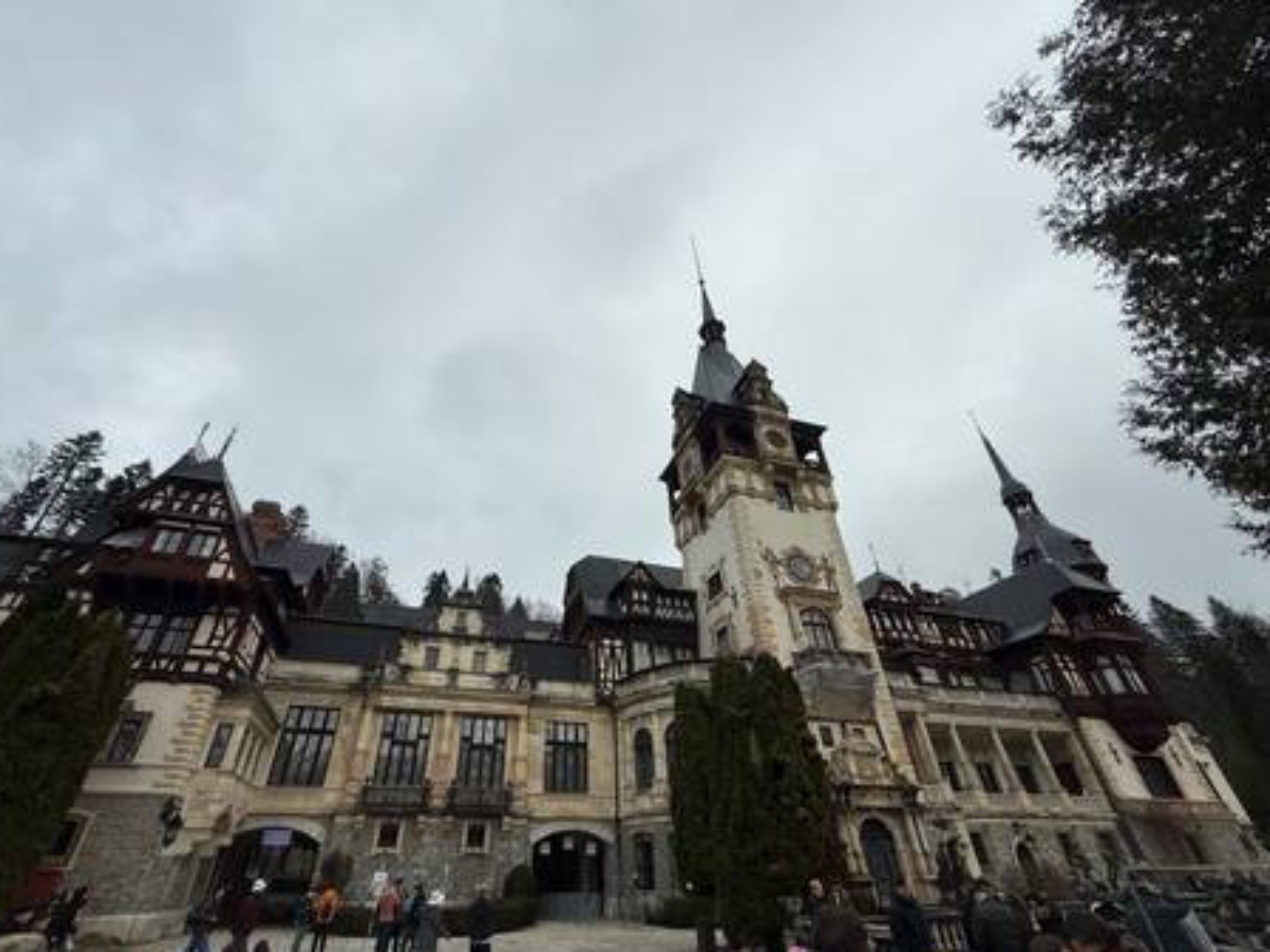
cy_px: 502
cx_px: 595
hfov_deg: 98.0
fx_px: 550
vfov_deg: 81.7
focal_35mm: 15
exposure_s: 1/3663
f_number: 2.2
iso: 50
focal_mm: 2.22
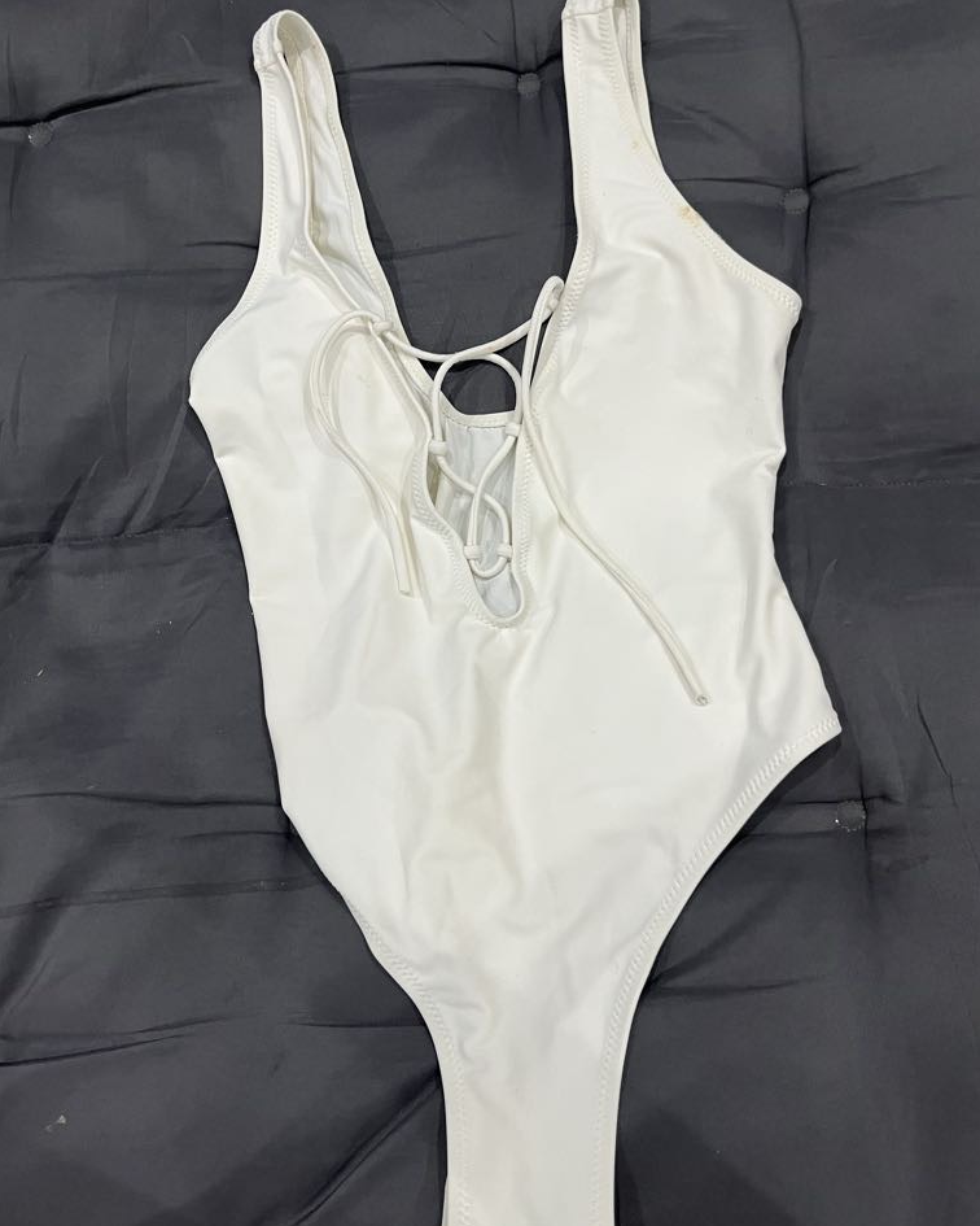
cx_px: 502
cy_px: 616
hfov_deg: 50.0
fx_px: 1051
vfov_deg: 60.4
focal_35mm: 29
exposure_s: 1/50
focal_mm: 5.1
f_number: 1.6
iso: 125
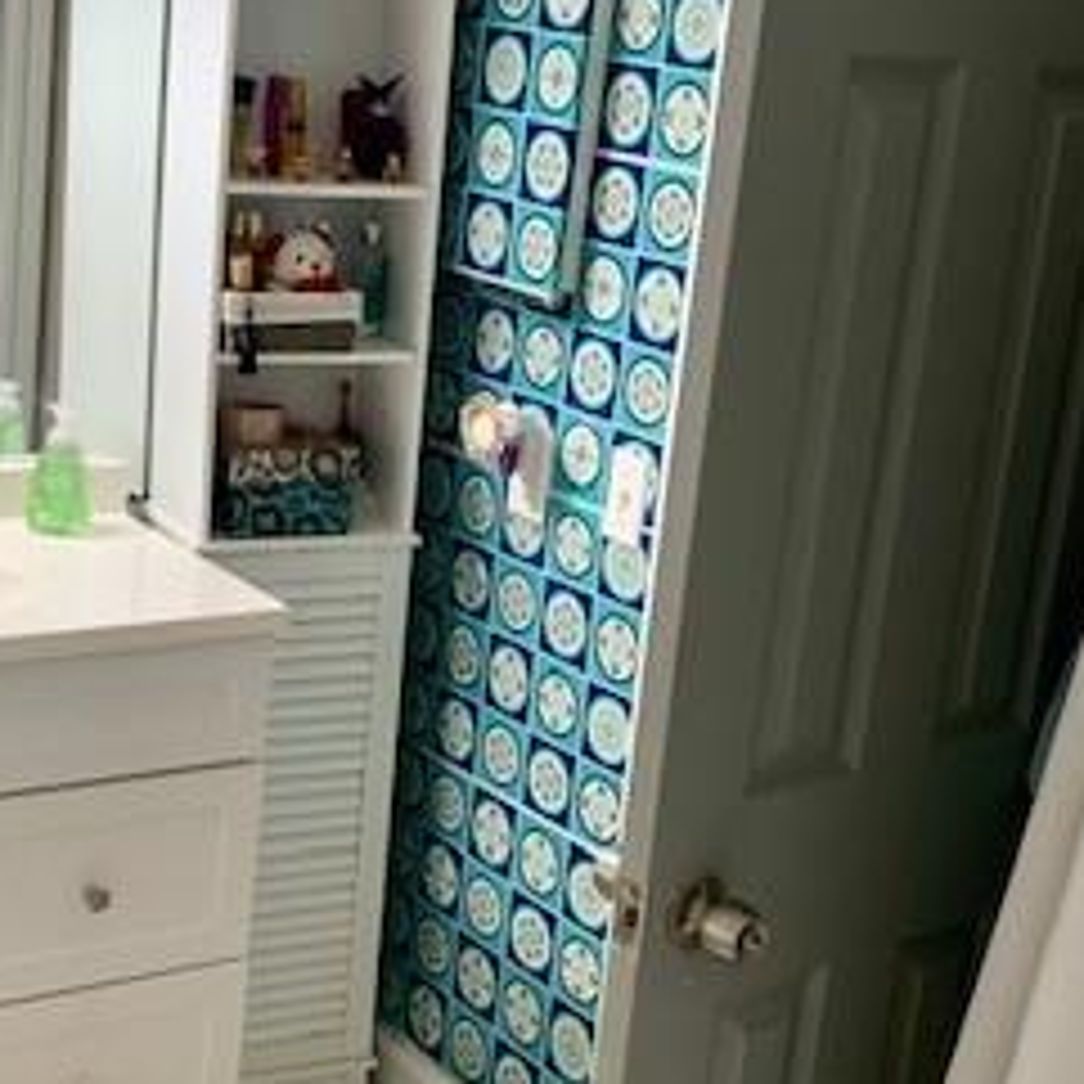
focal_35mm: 61
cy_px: 481
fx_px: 2161
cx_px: 310
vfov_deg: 28.1
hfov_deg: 27.9
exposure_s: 1/73
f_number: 1.8
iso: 100
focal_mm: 4.25
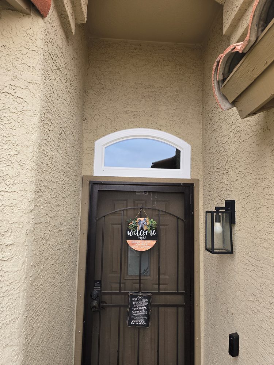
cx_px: 137
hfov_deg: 58.9
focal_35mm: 23
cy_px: 182
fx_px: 243
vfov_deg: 73.9
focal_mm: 6.3
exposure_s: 1/120
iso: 16
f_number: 1.7
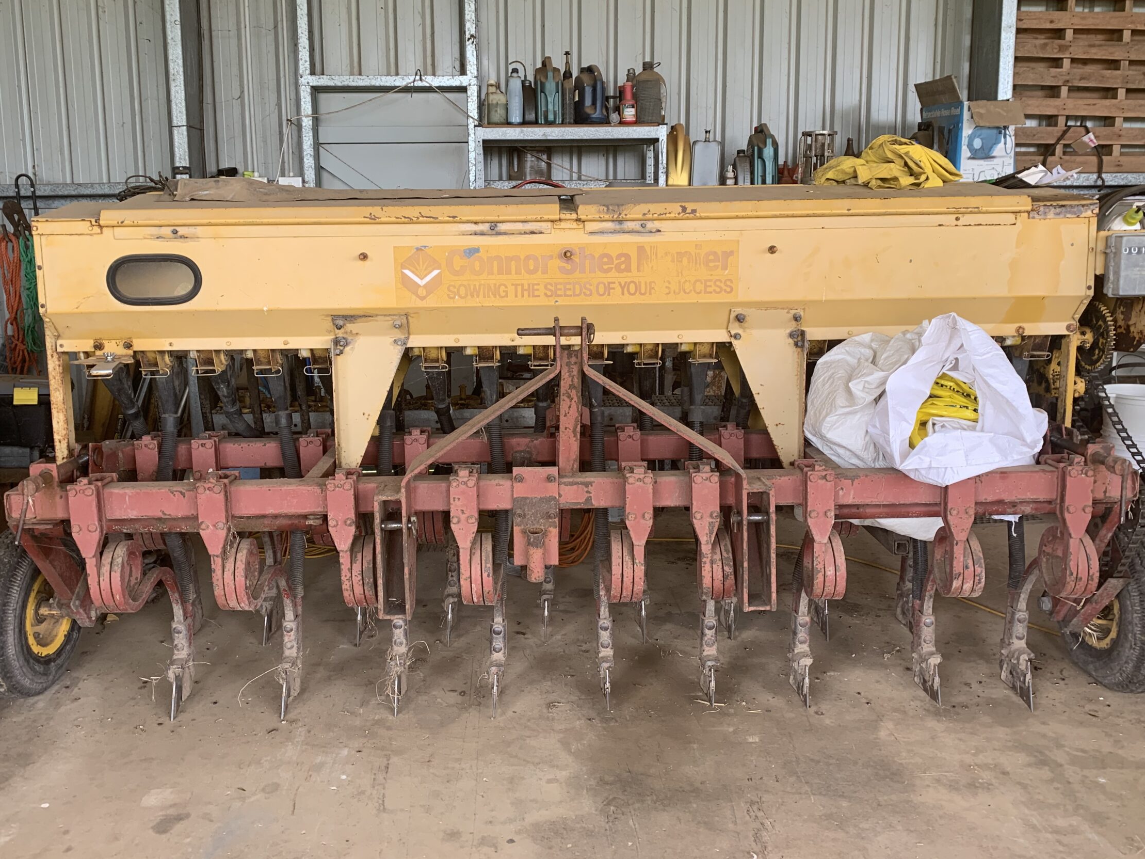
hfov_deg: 59.9
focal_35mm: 30
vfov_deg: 46.7
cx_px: 536
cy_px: 369
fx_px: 992
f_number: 1.8
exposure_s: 1/121
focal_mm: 4.25
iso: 50
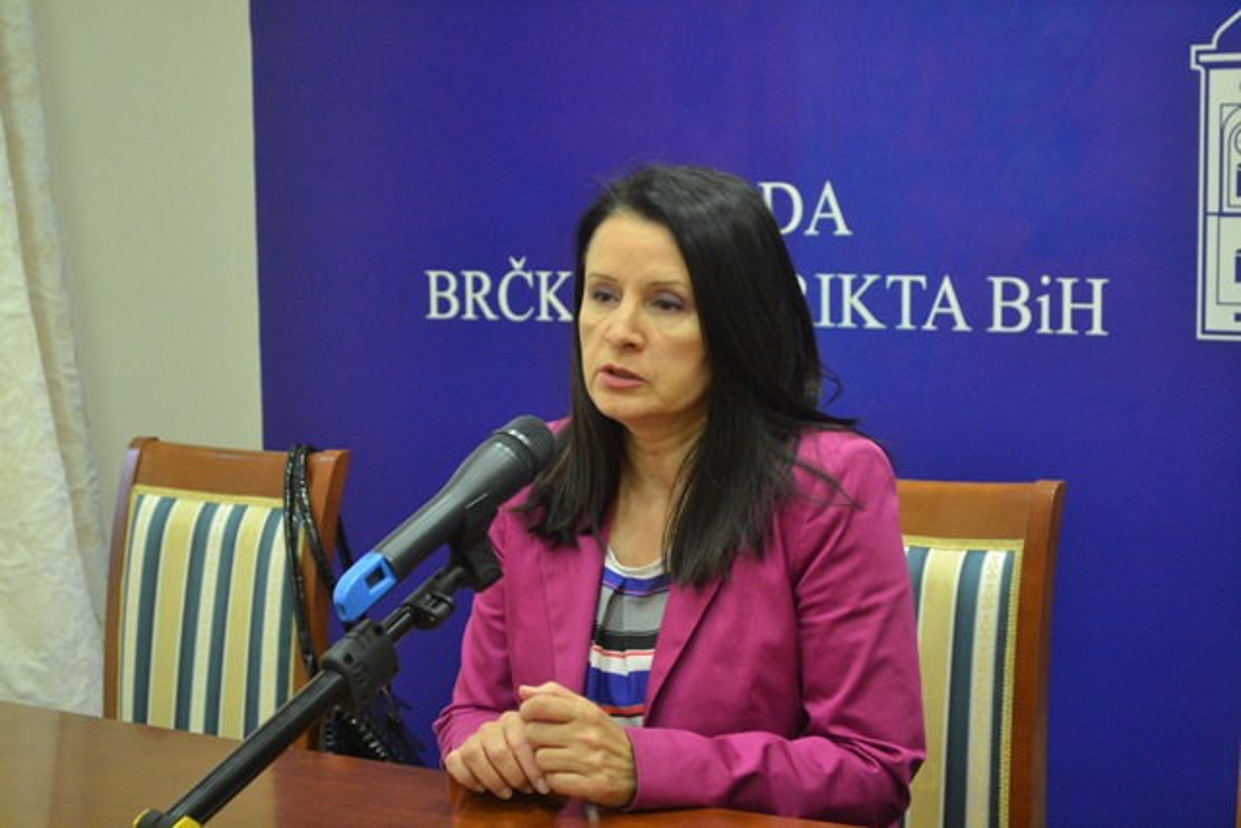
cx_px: 620
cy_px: 414
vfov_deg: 18.9
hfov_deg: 28.1
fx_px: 2482
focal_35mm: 72
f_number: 5.6
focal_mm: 48
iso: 2500
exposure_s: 1/60
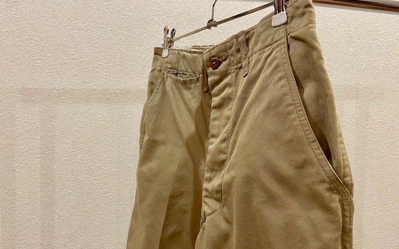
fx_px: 305
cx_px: 198
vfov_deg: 44.4
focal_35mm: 28
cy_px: 142
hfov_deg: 66.5
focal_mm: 4.25
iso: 250
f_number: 1.8
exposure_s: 1/60
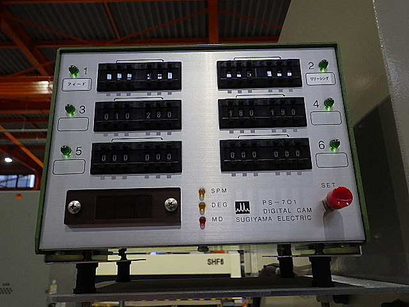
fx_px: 331
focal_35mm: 28
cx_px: 204
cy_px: 154
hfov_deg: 63.4
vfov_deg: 49.7
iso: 500
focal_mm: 5
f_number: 3.5
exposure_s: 1/45
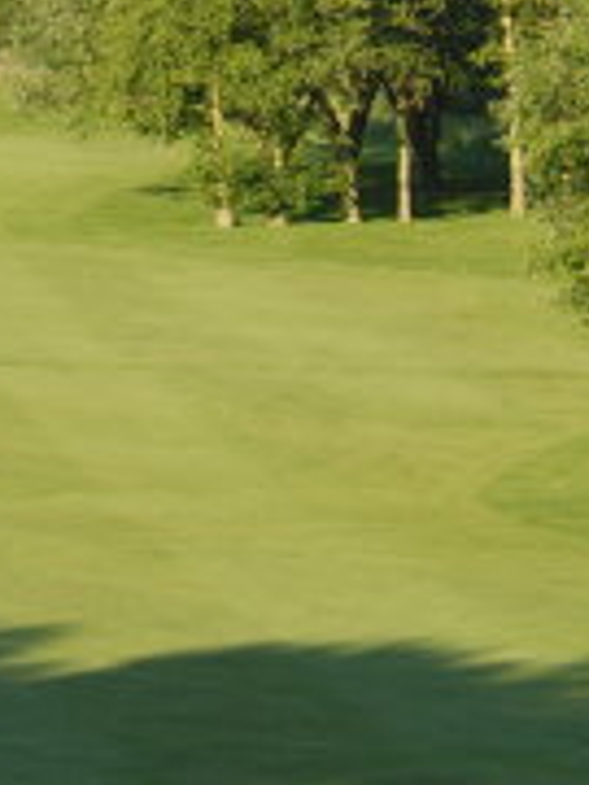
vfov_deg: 6.9
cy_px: 133
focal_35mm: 288
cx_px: -262
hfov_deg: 5.1
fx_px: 6534
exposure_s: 1/800
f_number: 5
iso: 400
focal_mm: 80
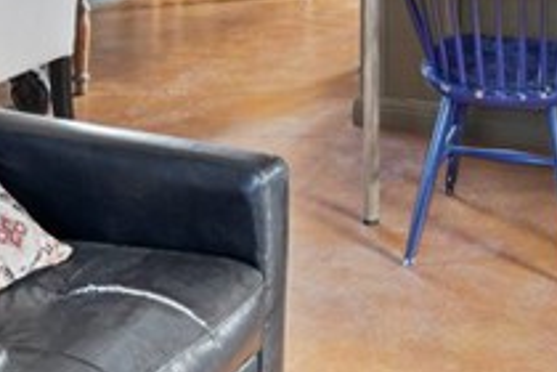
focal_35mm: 78
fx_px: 1207
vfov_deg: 15.4
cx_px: 358
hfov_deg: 25.9
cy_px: -272
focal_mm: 16
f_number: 9
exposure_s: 1/3
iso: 400
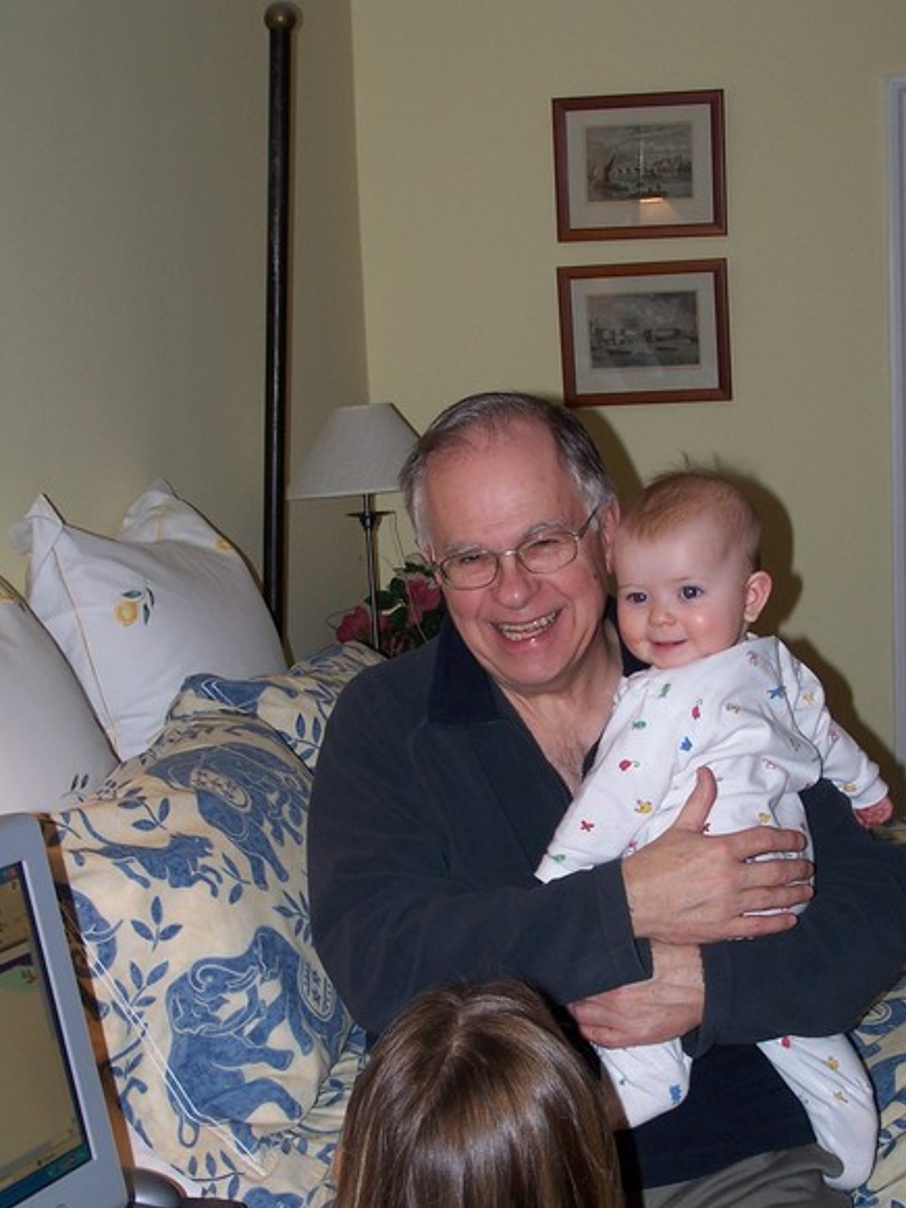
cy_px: 703
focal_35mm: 69
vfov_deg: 28.1
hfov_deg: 21.3
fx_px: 2407
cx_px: 486
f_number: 3.2
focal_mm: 9.8
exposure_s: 1/60
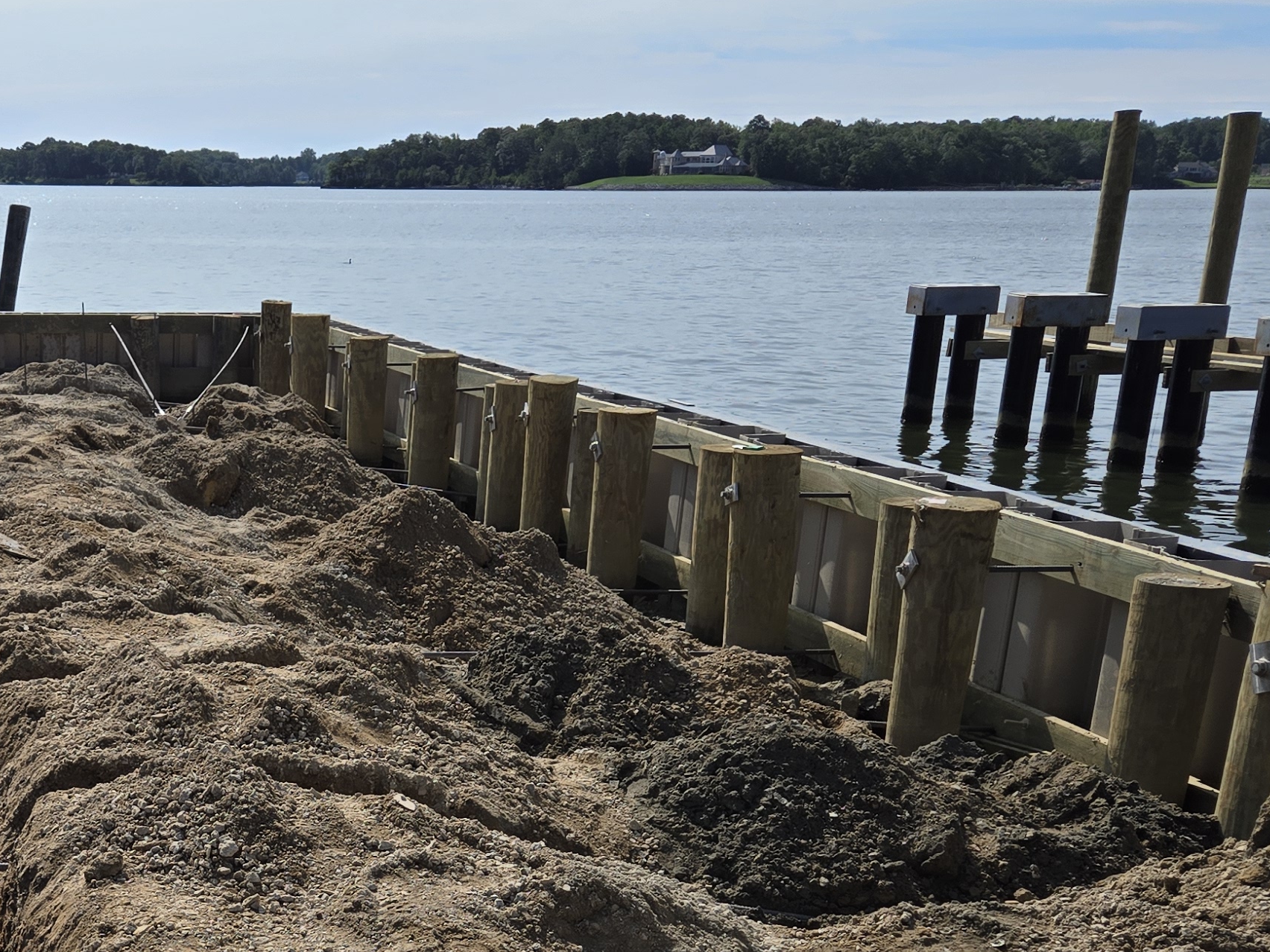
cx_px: 129
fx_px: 1981
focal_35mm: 54
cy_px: 780
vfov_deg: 26.5
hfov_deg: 33.7
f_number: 1.8
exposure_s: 1/2913
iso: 25
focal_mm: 5.4
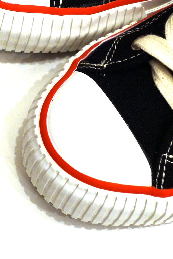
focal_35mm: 127
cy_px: 71
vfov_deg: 16.1
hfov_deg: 10.8
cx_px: 78
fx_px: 915
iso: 1250
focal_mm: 25.7
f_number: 5.6
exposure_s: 1/80
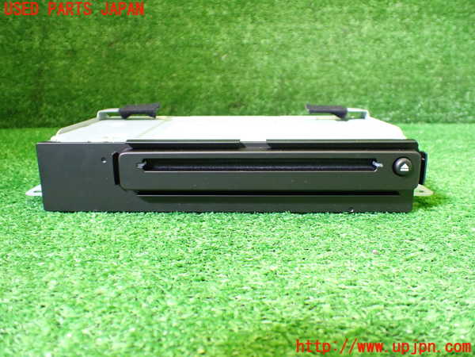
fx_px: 412
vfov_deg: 46.8
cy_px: 178
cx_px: 238
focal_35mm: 30
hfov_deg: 60.0
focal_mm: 5.4
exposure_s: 1/125
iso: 640
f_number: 2.3
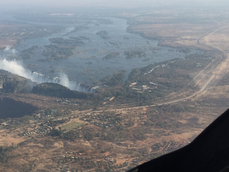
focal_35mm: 51
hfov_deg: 36.7
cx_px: 60
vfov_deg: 28.6
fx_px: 337
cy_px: 79
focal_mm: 4.15
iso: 32
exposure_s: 1/1364
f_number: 2.2
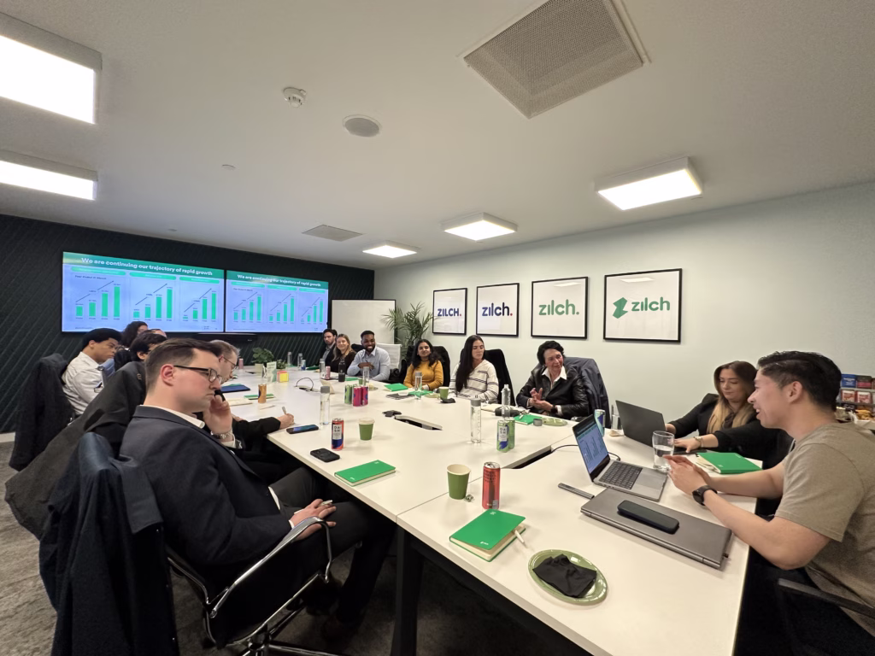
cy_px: 328
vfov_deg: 85.7
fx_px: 354
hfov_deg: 102.1
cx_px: 438
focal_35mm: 14
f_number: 2.2
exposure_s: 1/100
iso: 200
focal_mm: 2.22
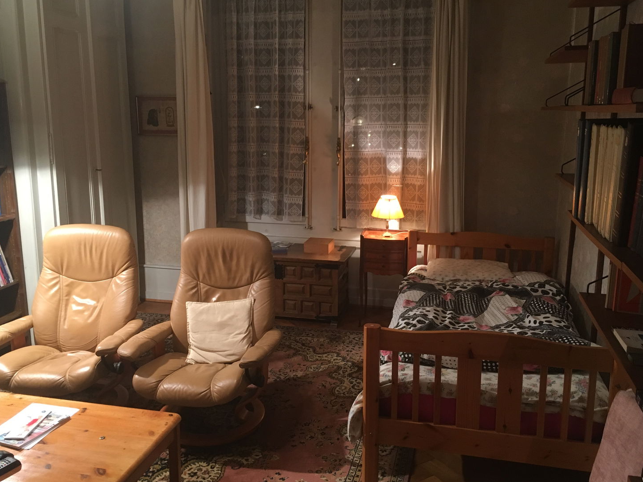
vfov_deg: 44.2
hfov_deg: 56.8
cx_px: 317
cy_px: 229
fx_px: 595
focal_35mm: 32
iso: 160
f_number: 2.2
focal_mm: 4.15
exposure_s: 1/33
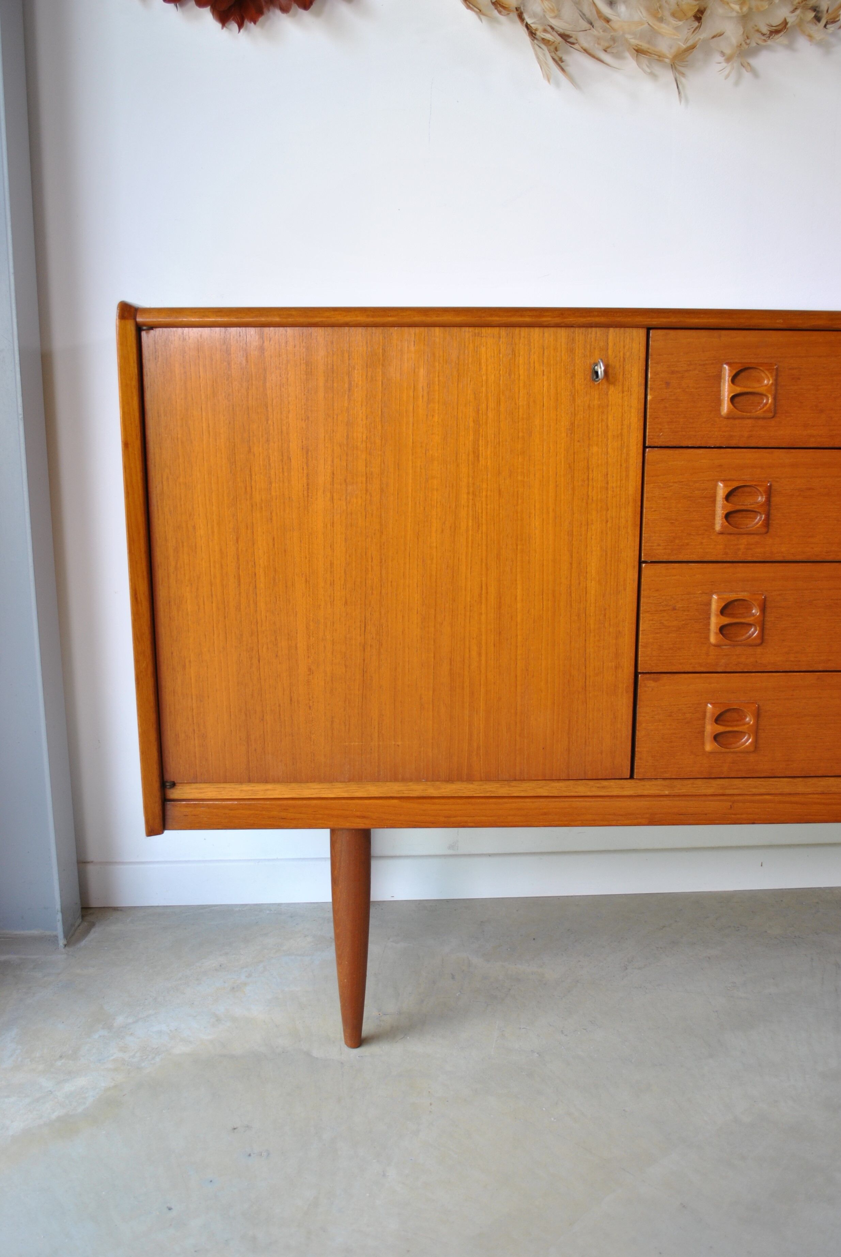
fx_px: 1153
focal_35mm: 33
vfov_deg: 57.2
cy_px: 628
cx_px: 420
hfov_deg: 40.1
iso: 200
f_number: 4
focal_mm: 22
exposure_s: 1/80
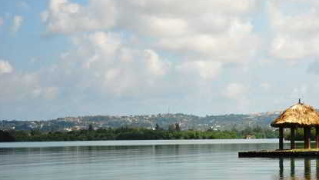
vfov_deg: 10.0
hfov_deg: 17.4
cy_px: 21
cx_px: 298
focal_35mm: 121
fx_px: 1024
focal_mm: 60
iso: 200
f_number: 2.8
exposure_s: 1/2500
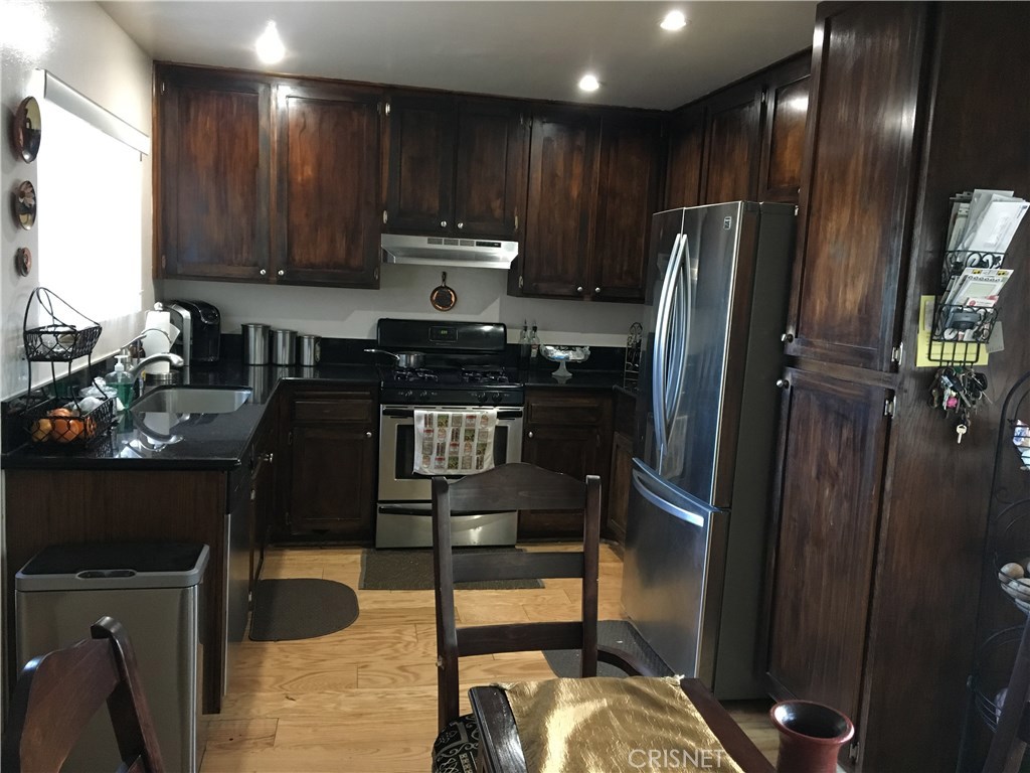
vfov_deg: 48.2
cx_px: 515
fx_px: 863
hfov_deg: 61.7
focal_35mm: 29
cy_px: 386
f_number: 2.2
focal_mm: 4.15
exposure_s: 1/15
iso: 200
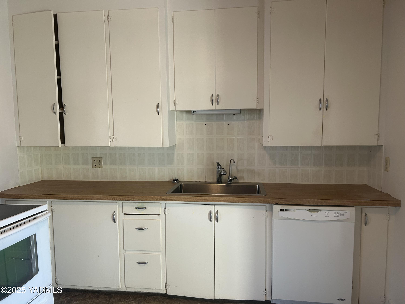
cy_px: 152
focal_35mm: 26
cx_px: 202
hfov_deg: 67.3
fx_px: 304
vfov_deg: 53.1
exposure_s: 1/60
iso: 100
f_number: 1.5
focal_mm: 5.7
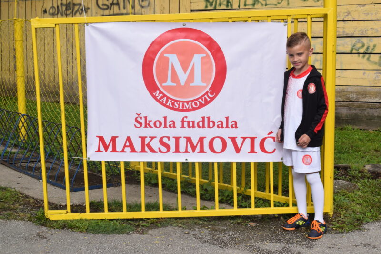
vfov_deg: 23.8
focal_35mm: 57
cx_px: 190
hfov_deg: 35.1
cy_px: 127
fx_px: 603
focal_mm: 38
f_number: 10
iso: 200
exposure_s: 1/400
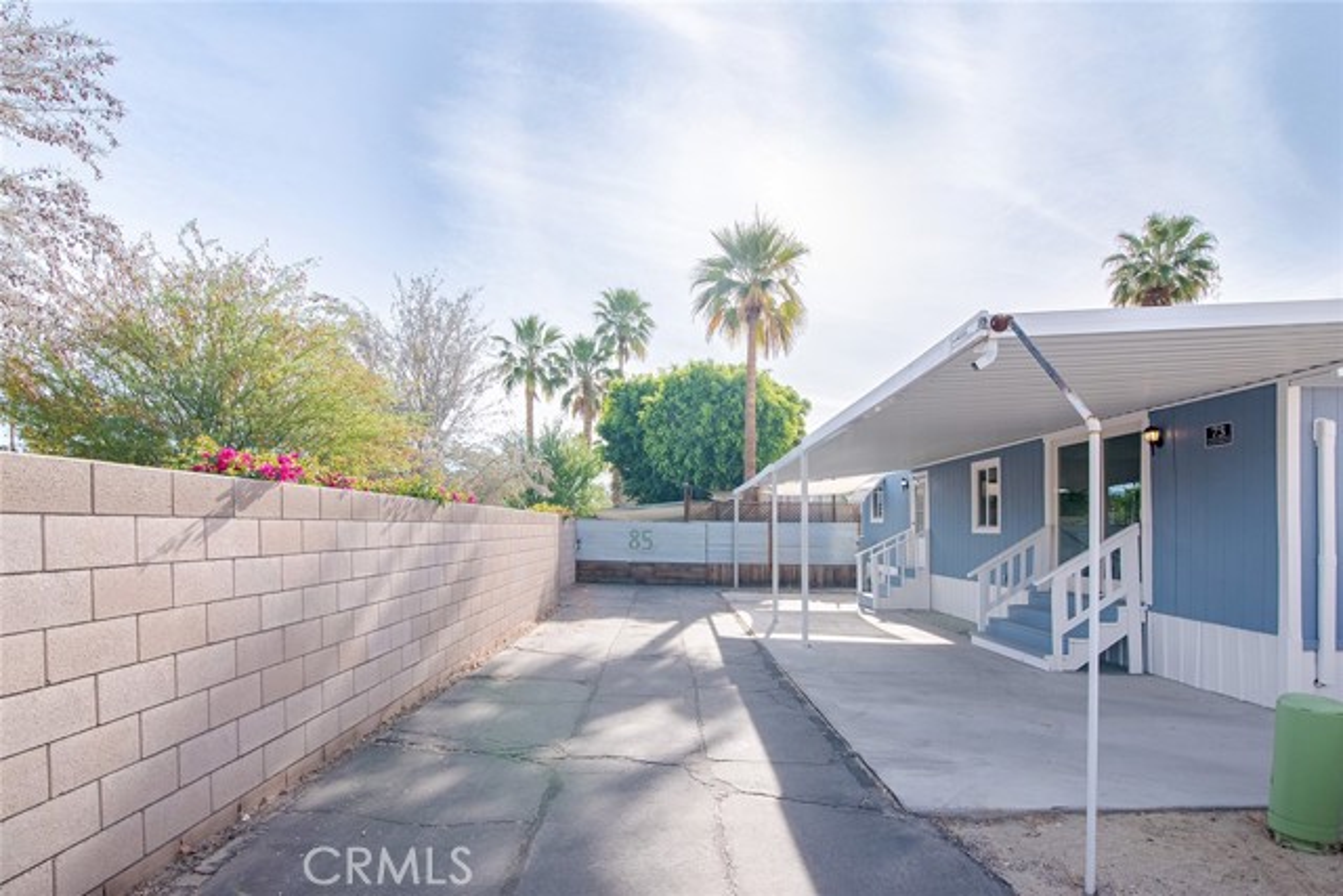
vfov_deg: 73.8
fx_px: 597
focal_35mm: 16
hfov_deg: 96.7
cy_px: 448
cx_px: 672
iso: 640
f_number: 9
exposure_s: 1/4000
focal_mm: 16
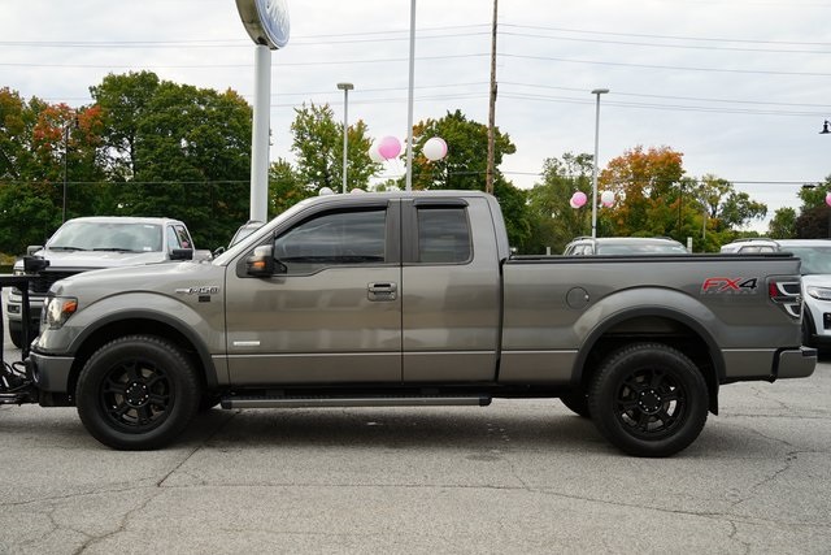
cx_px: 416
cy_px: 278
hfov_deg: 46.4
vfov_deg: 31.9
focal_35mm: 42
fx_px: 970
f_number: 7.1
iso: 100
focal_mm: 42
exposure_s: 1/80
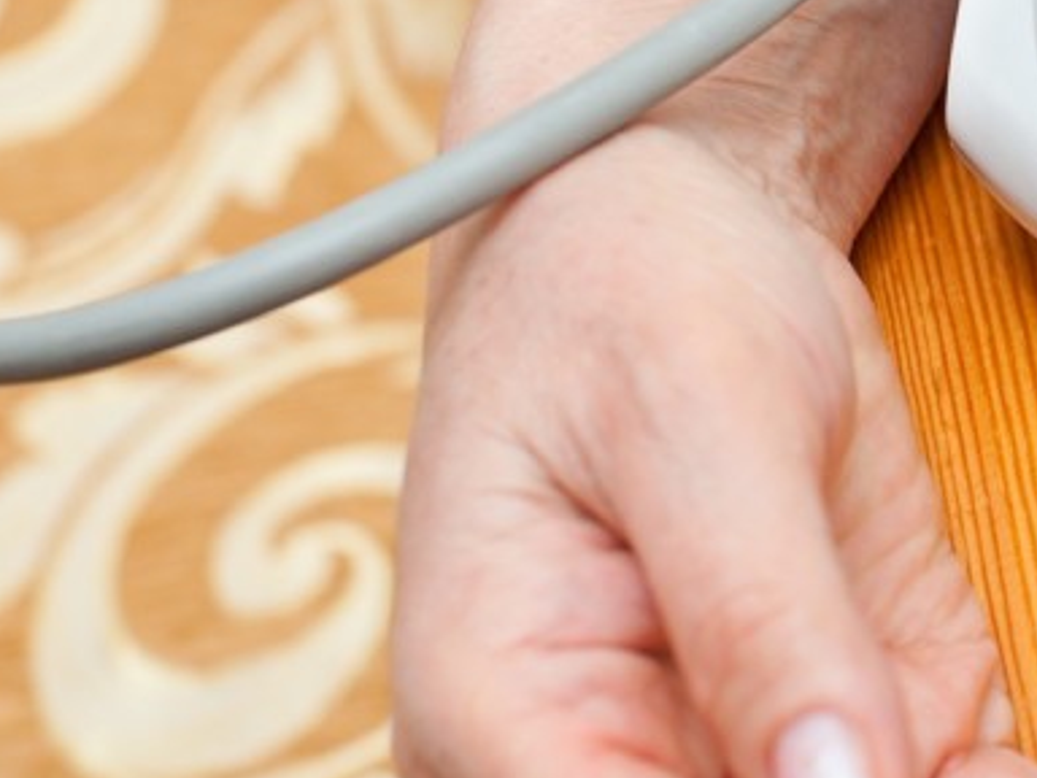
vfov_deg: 9.8
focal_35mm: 150
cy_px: 62
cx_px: 1164
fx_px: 4494
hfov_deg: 12.9
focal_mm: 50
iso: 200
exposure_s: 1/125
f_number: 5
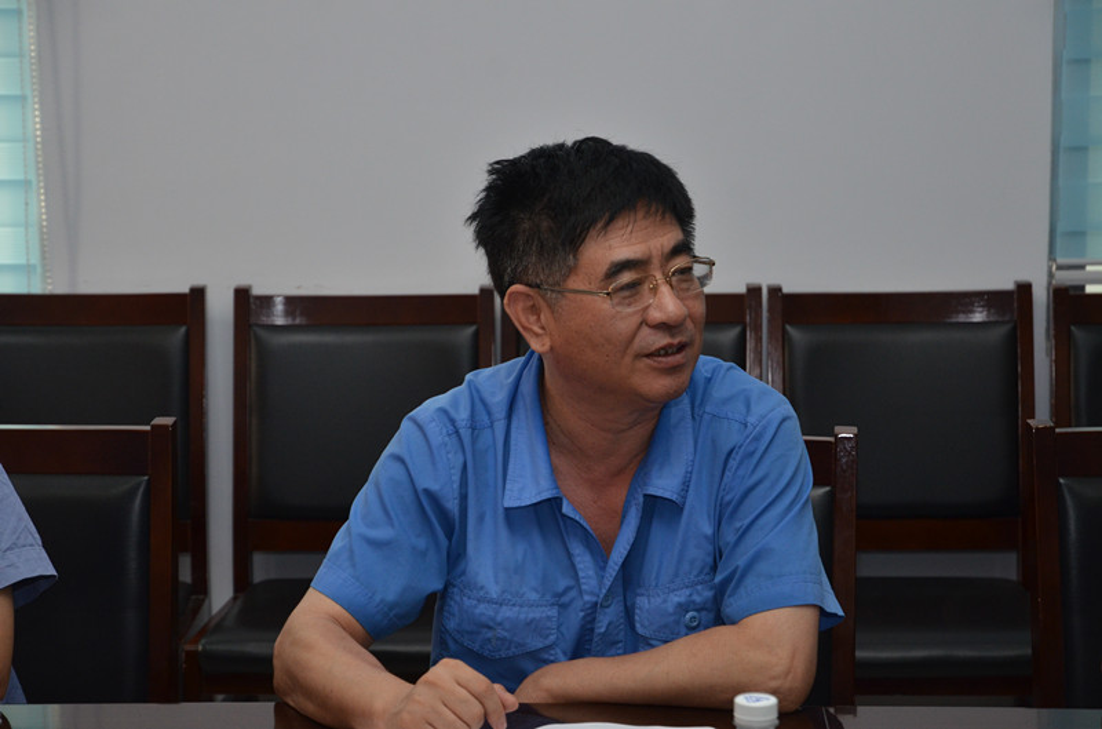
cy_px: 364
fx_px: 2656
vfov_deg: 15.6
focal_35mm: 87
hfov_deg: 23.4
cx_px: 551
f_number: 5.3
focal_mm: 58
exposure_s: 1/60
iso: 800
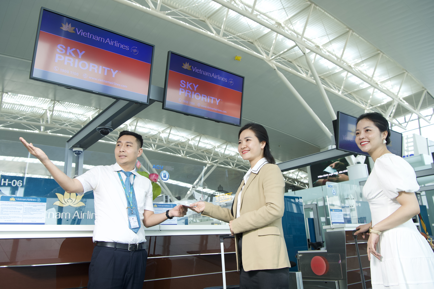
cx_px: 217
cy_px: 144
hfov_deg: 61.9
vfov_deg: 43.6
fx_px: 362
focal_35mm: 30
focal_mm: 30
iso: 500
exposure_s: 1/200
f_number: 5
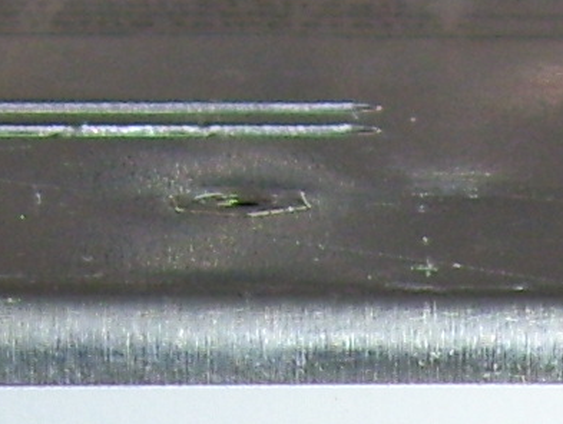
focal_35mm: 261
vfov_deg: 5.3
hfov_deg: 7.5
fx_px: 4251
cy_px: 1392
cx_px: 656
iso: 80
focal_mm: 6
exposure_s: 1/320
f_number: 2.7
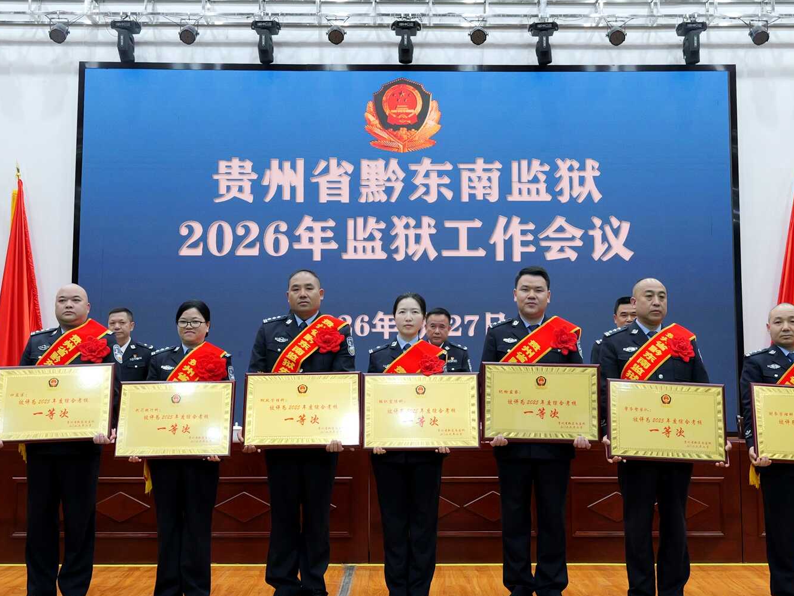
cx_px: 397
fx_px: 895
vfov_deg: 36.8
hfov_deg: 47.9
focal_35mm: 39
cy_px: 302
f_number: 8
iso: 6400
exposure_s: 1/60
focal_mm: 28
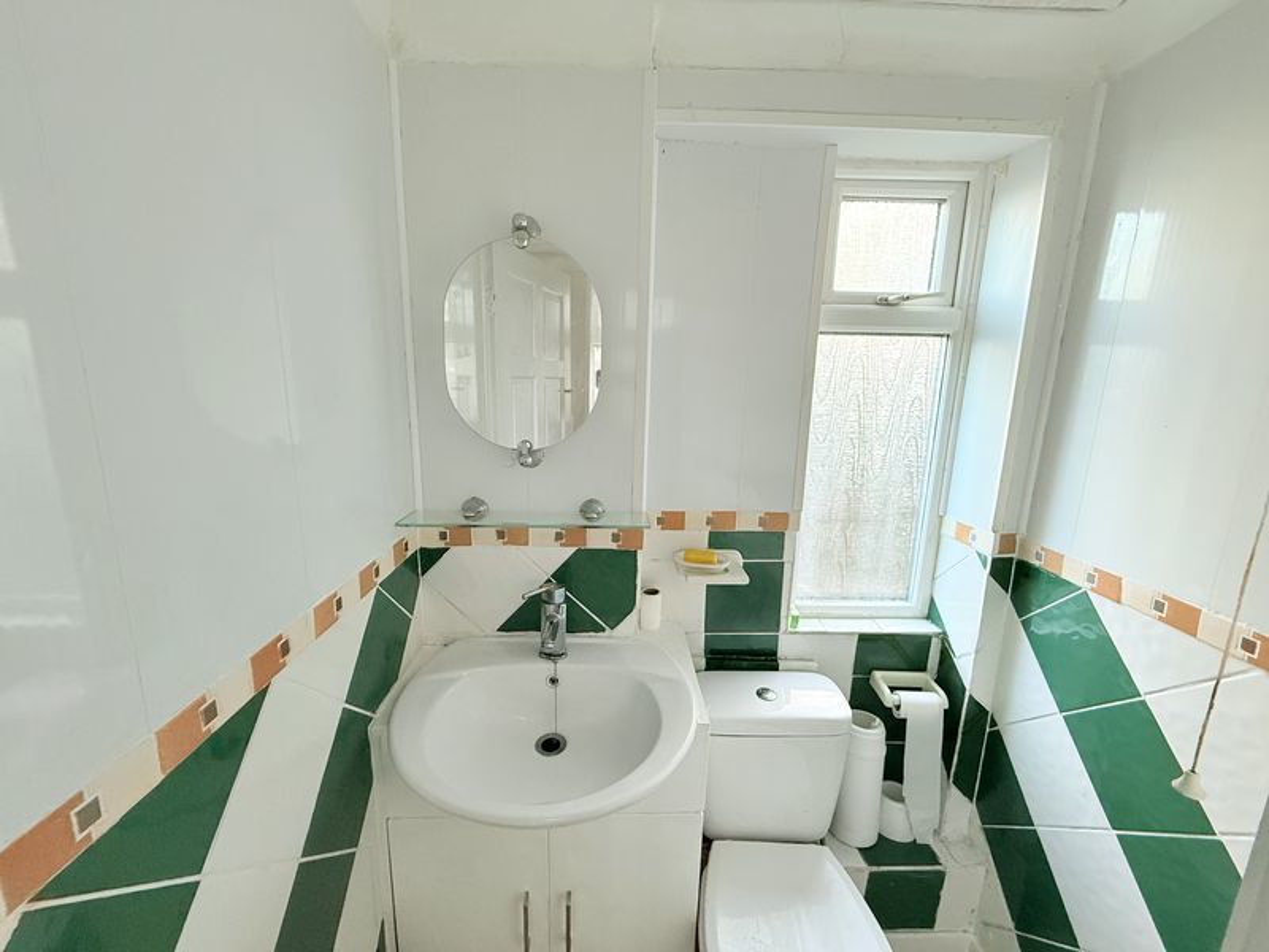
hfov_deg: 102.1
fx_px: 513
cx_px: 634
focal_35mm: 14
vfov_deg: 85.7
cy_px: 476
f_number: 2.2
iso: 320
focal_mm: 2.22
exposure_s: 1/86
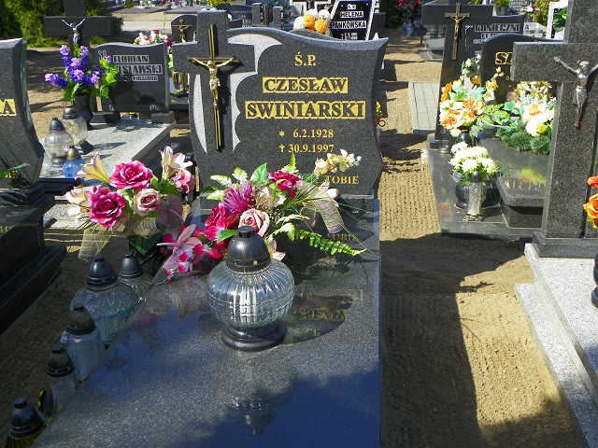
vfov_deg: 35.1
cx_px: 299
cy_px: 224
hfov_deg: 45.8
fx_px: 708
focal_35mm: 41
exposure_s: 1/200
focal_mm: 7.3
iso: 64
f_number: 4.5
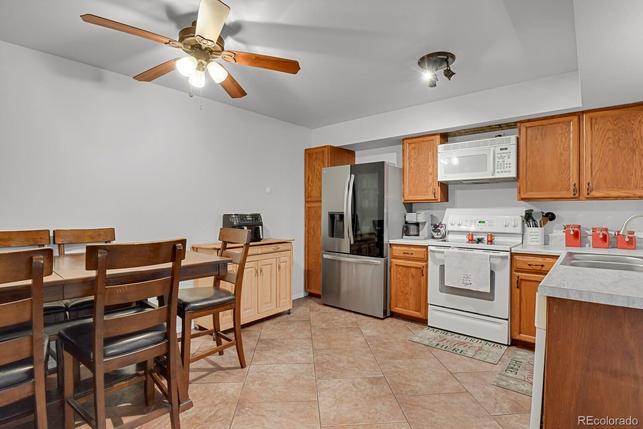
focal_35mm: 17
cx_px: 322
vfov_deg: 70.4
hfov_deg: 93.3
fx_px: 304
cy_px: 214
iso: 12800
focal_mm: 17
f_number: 8
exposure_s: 1/5
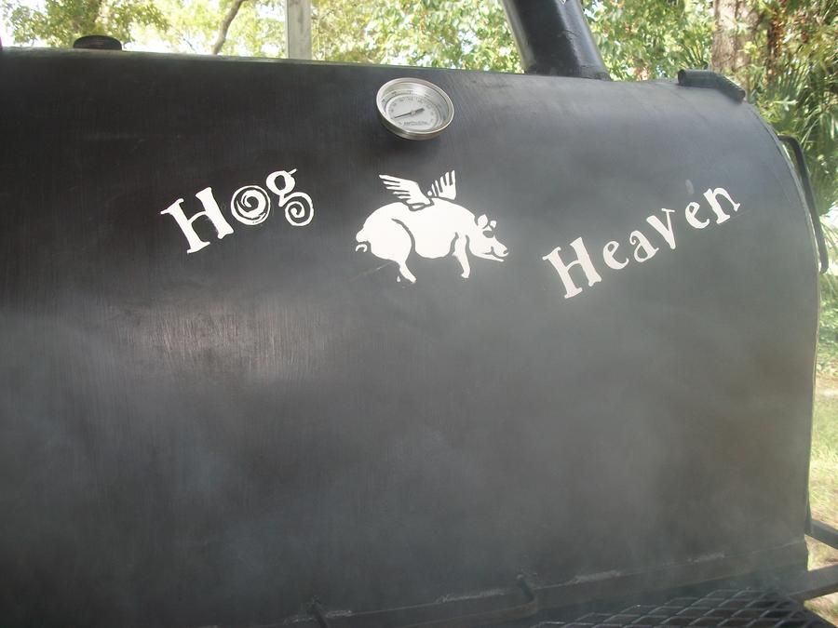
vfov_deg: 44.2
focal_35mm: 32
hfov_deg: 56.8
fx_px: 775
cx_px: 419
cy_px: 314
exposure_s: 1/60
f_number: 2.9
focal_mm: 5.7
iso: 80
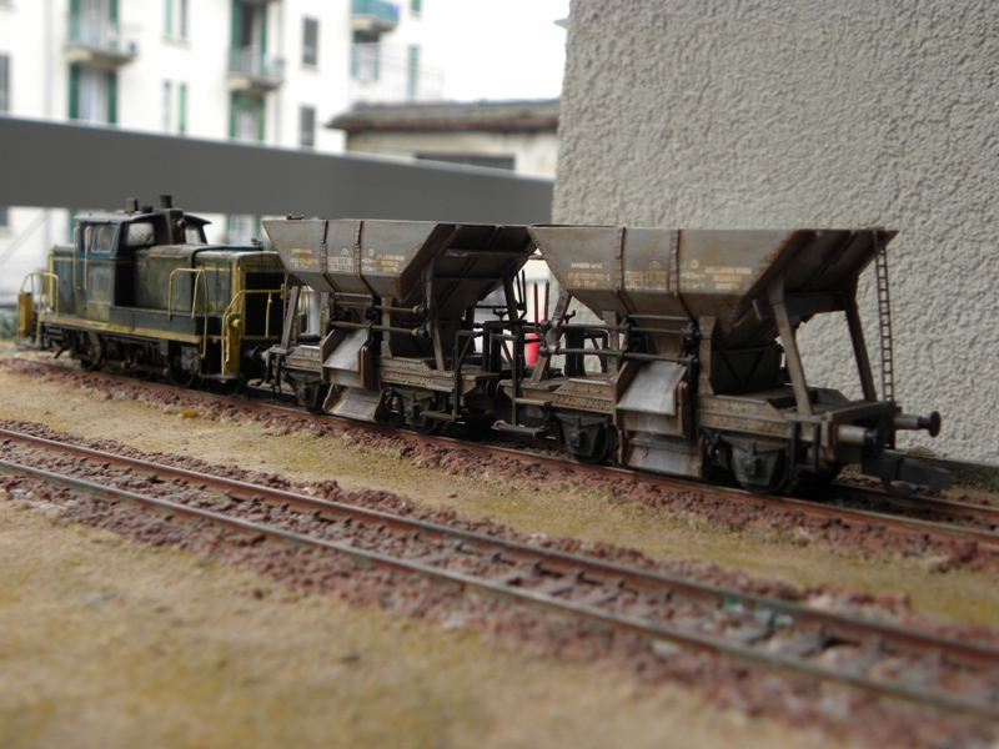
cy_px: 374
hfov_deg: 45.8
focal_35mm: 41
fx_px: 1183
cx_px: 500
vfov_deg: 35.1
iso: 64
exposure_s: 1/69
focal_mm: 7.3
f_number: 3.2
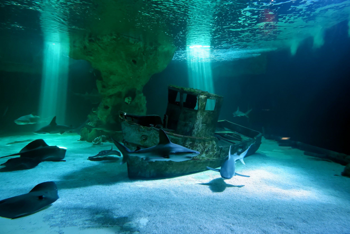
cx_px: 175
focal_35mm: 23
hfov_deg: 76.1
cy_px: 117
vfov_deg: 55.2
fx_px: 224
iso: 3200
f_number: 4
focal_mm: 15.6
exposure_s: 1/56
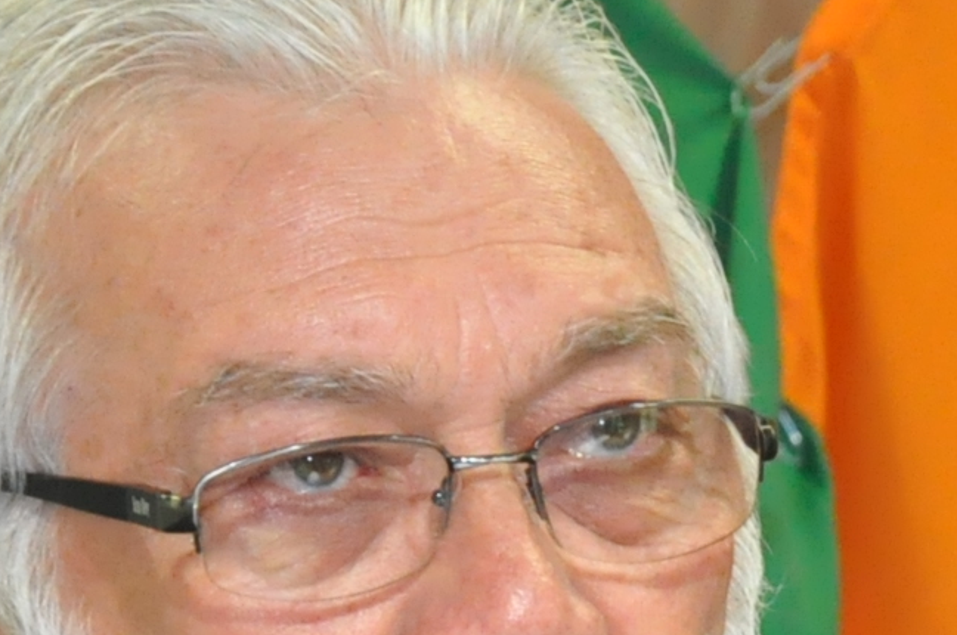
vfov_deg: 2.4
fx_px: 14824
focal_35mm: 558
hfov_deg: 3.7
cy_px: 989
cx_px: 285
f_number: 5.3
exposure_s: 1/60
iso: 2000
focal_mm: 75
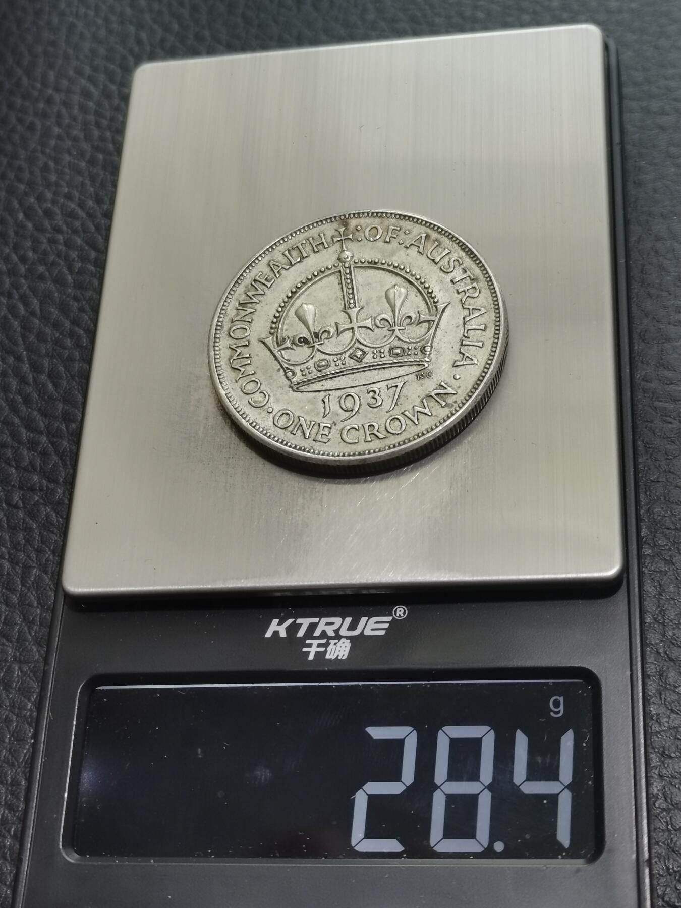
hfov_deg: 24.4
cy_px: 454
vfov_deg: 32.2
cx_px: 340
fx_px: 1574
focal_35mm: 60
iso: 64
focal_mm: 5.58
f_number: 1.8
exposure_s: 1/100
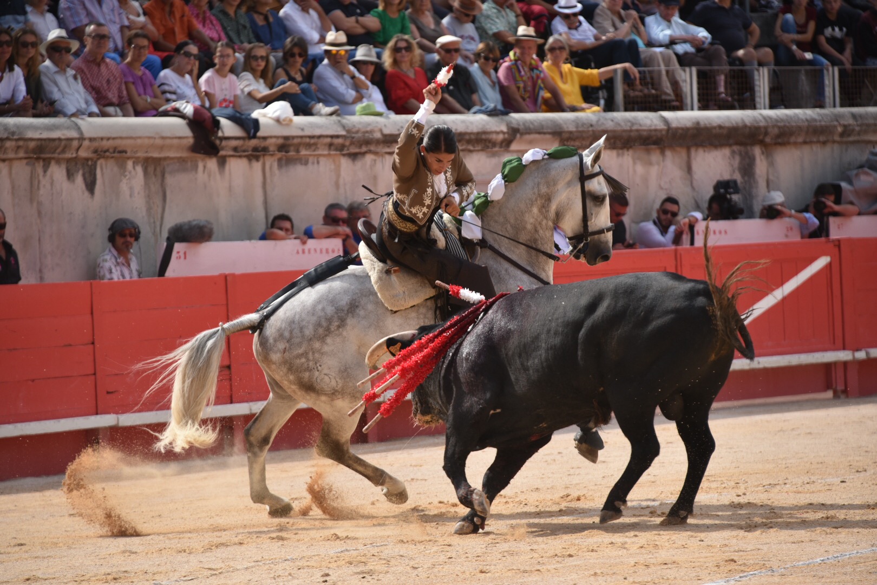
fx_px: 5115
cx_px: 438
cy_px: 292
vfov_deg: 6.5
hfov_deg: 9.8
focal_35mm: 210
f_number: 5.6
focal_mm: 210
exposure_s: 1/1600
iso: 500
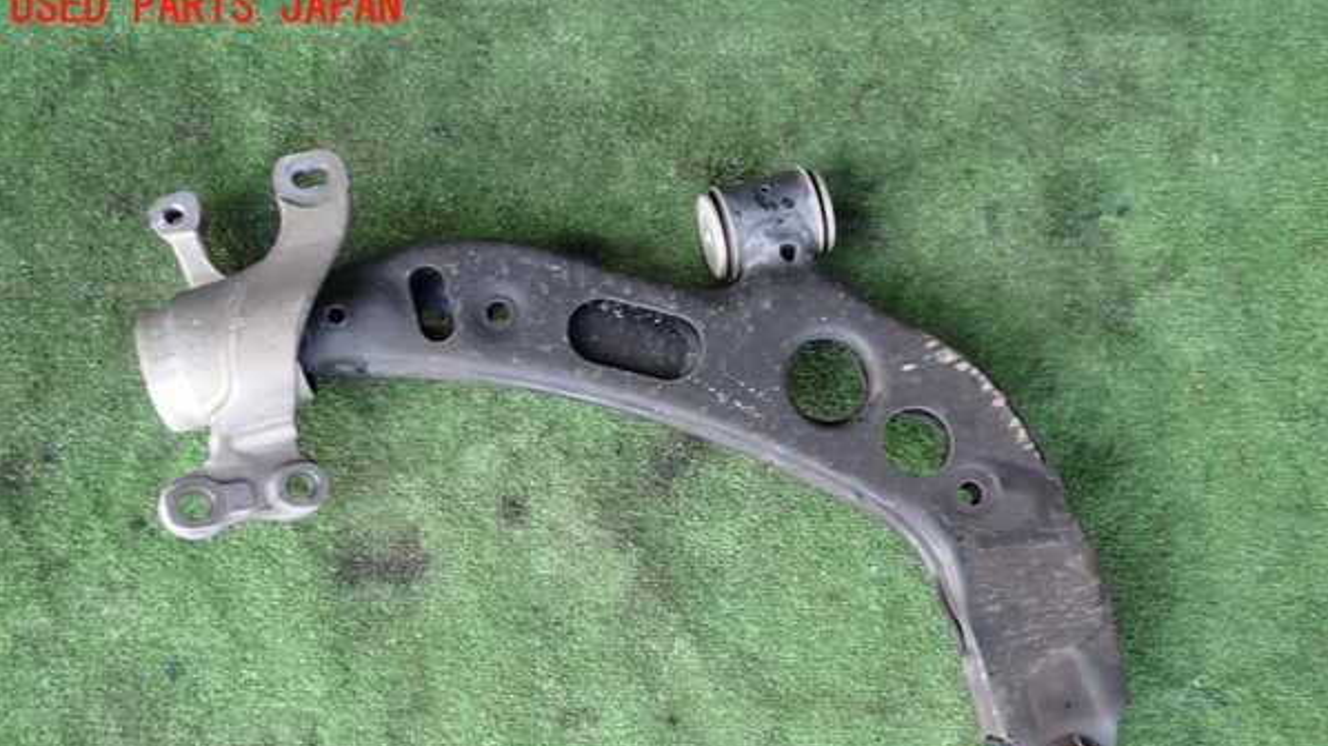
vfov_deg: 33.5
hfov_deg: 56.6
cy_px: 480
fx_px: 1232
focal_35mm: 35
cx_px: 664
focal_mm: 5.79
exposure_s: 1/100
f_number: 2.4
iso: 100
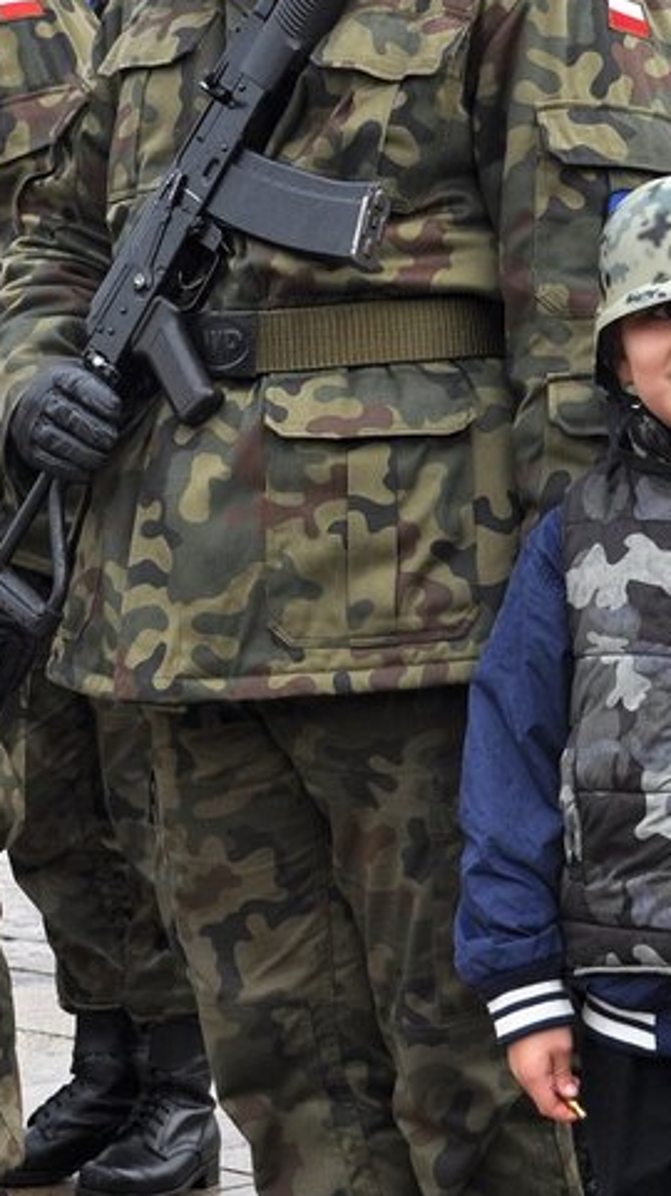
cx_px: 383
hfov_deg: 10.5
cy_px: 592
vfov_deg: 18.6
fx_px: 3643
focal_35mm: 115
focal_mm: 36
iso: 250
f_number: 8
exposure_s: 1/250
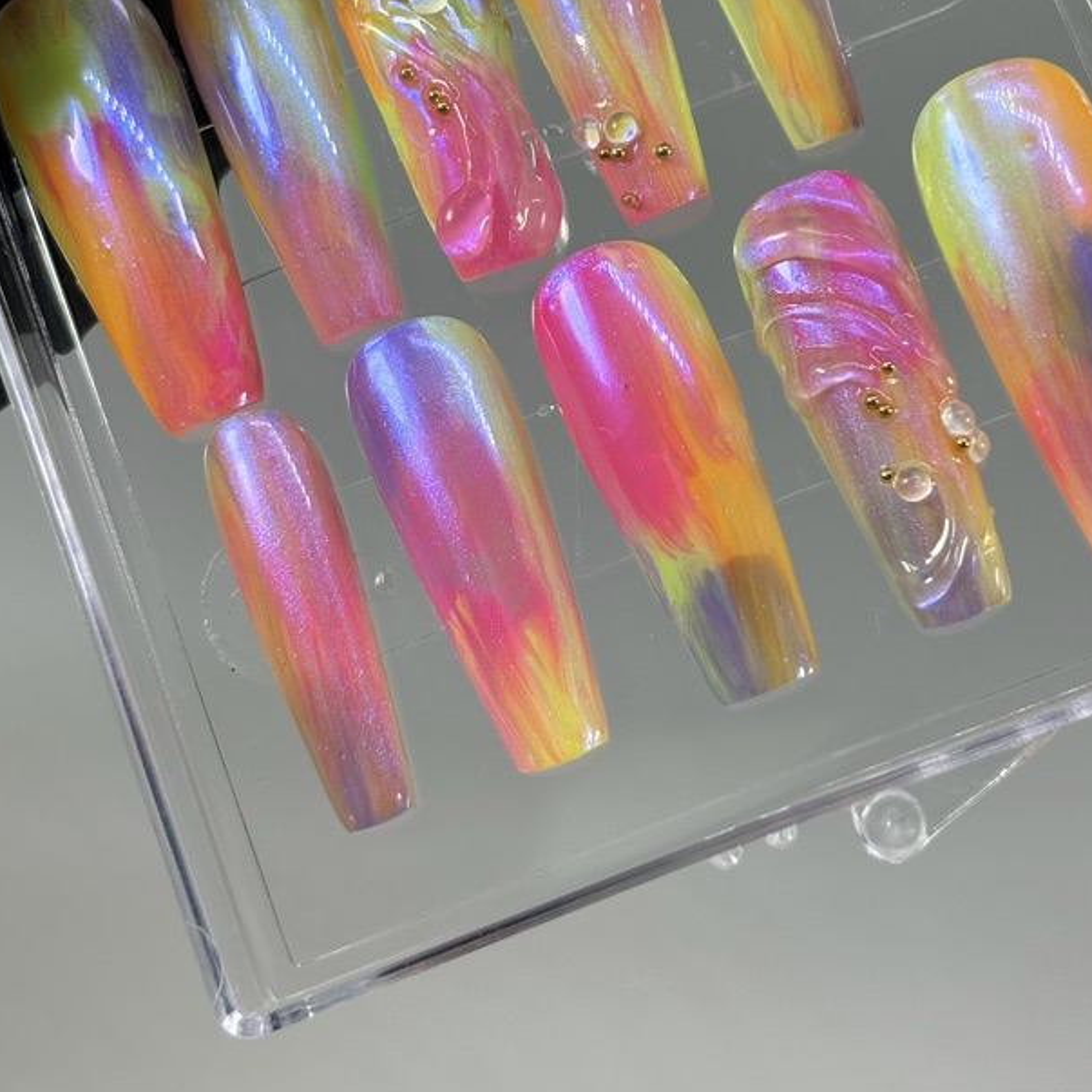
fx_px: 2784
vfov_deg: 22.0
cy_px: 286
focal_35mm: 78
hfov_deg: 22.2
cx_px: 532
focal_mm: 5.96
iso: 32
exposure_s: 1/758
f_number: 1.6
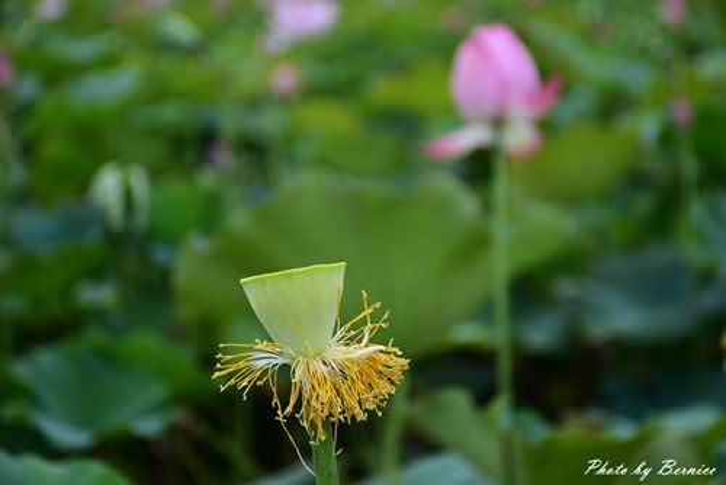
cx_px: 363
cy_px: 242
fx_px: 1998
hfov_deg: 20.6
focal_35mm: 99
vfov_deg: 13.8
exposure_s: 1/320
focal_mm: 66
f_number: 5
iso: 100
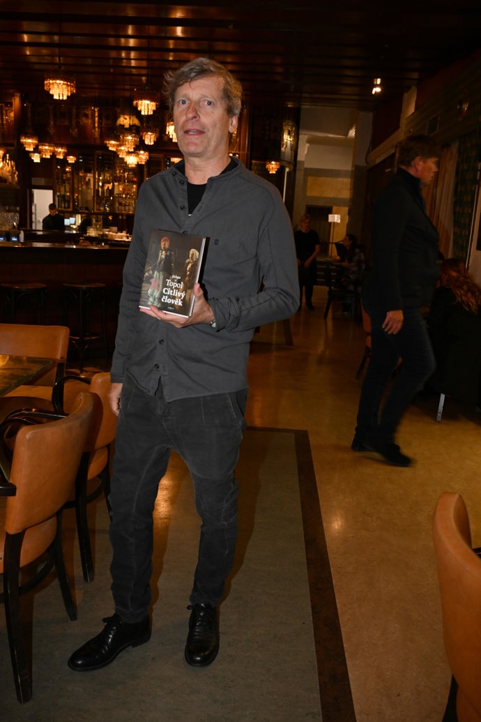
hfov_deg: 42.3
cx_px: 240
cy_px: 361
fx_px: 621
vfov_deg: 60.3
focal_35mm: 31
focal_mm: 31
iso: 2500
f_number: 5.6
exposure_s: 1/60
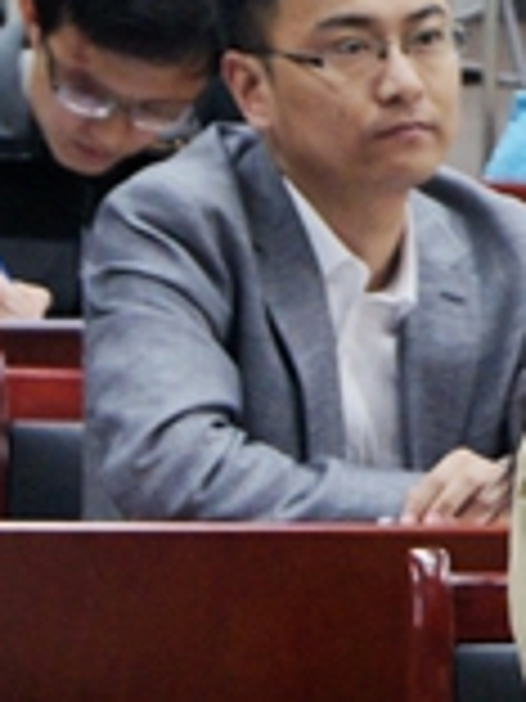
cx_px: 1263
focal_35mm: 295
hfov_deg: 4.9
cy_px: 36
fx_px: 5977
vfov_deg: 6.7
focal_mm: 50
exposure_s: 1/80
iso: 1600
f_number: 5.6
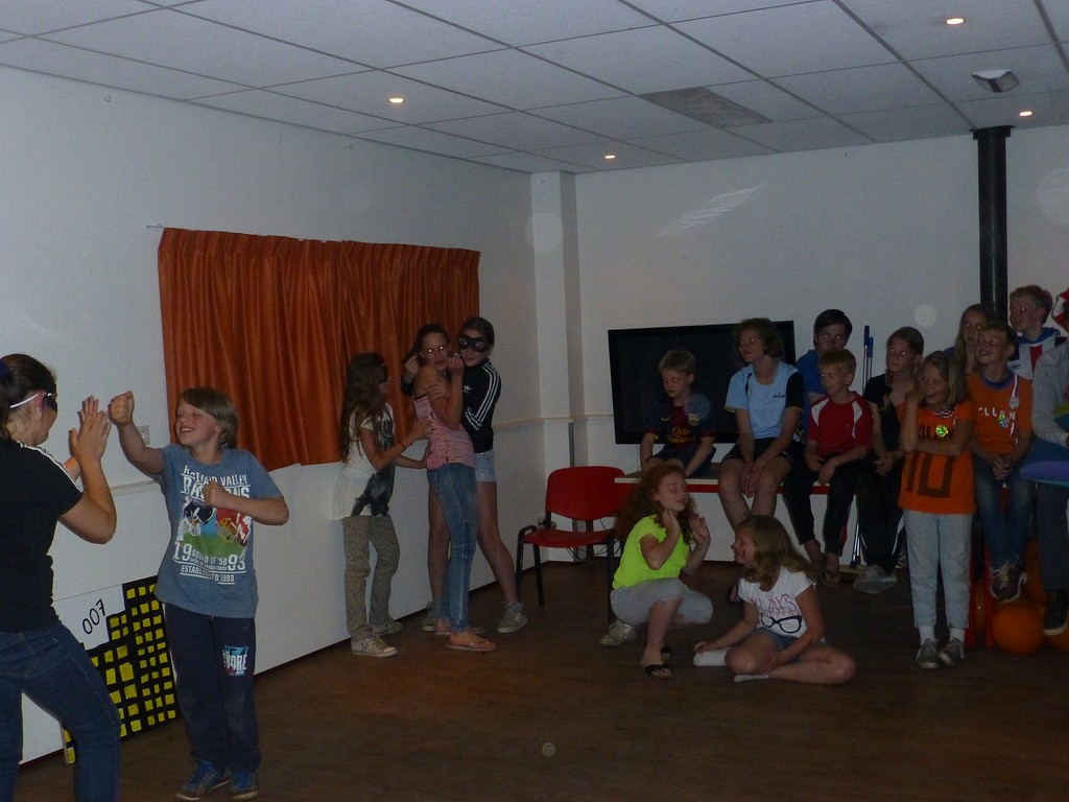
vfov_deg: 35.1
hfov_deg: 45.8
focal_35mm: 41
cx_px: 534
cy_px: 401
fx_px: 1266
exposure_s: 1/60
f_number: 3.9
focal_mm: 7.4
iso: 640
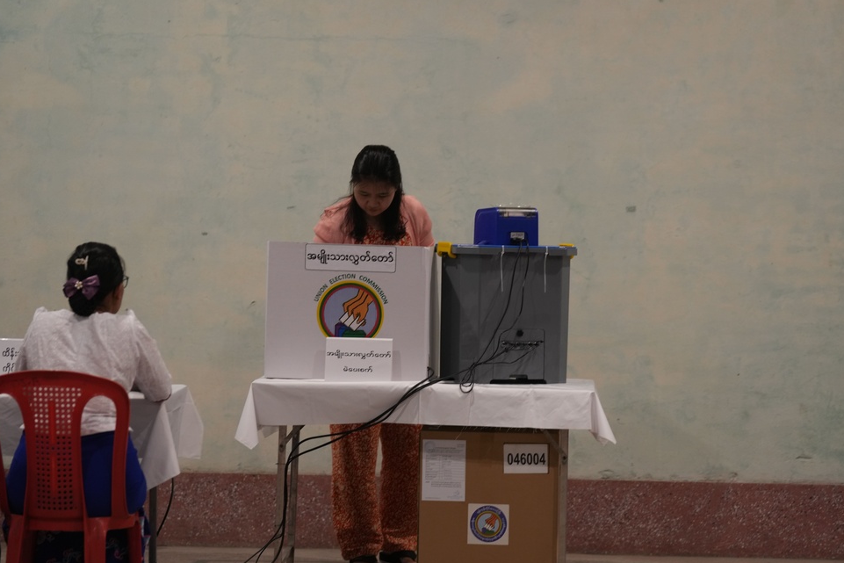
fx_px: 3048
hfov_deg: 15.8
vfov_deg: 10.6
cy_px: 291
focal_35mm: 130
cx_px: 431
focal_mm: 122
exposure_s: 1/50
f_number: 3.2
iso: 1250
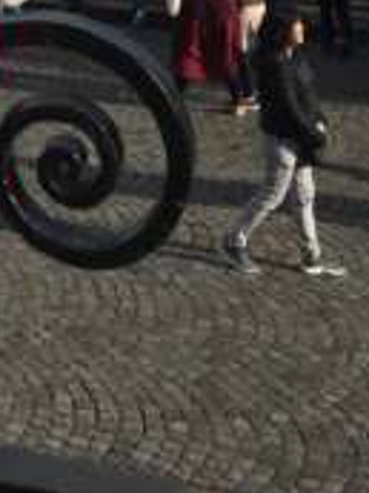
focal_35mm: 108
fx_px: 1535
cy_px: -393
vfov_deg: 15.6
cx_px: -297
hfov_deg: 12.5
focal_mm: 4.15
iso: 32
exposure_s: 1/2639
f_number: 2.2
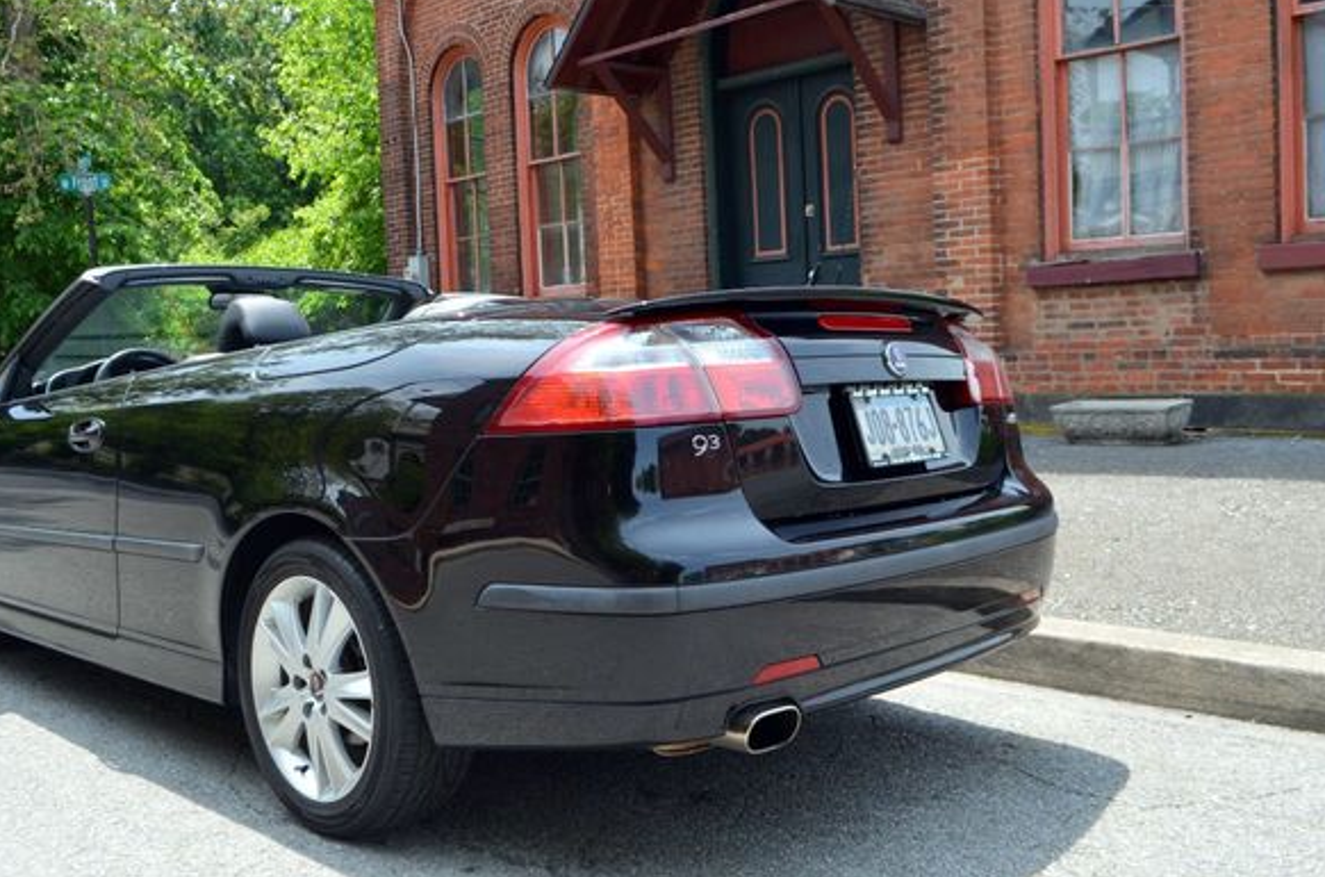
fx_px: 1212
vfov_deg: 39.8
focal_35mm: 33
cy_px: 417
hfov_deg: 57.2
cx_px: 599
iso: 200
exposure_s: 1/200
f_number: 7.1
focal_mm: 20
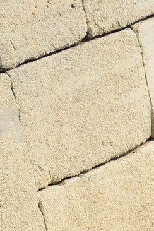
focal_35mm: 315
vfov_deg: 6.2
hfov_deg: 4.3
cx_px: 256
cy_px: 598
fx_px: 2021
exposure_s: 1/250
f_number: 11
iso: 200
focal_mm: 48
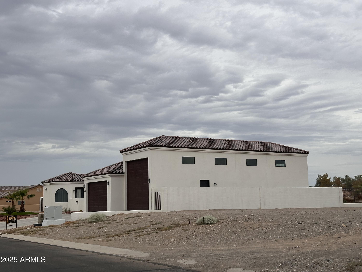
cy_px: 136
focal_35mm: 48
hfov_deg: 39.7
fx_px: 502
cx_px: 181
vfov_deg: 30.3
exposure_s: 1/1565
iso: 64
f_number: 1.78
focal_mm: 6.86
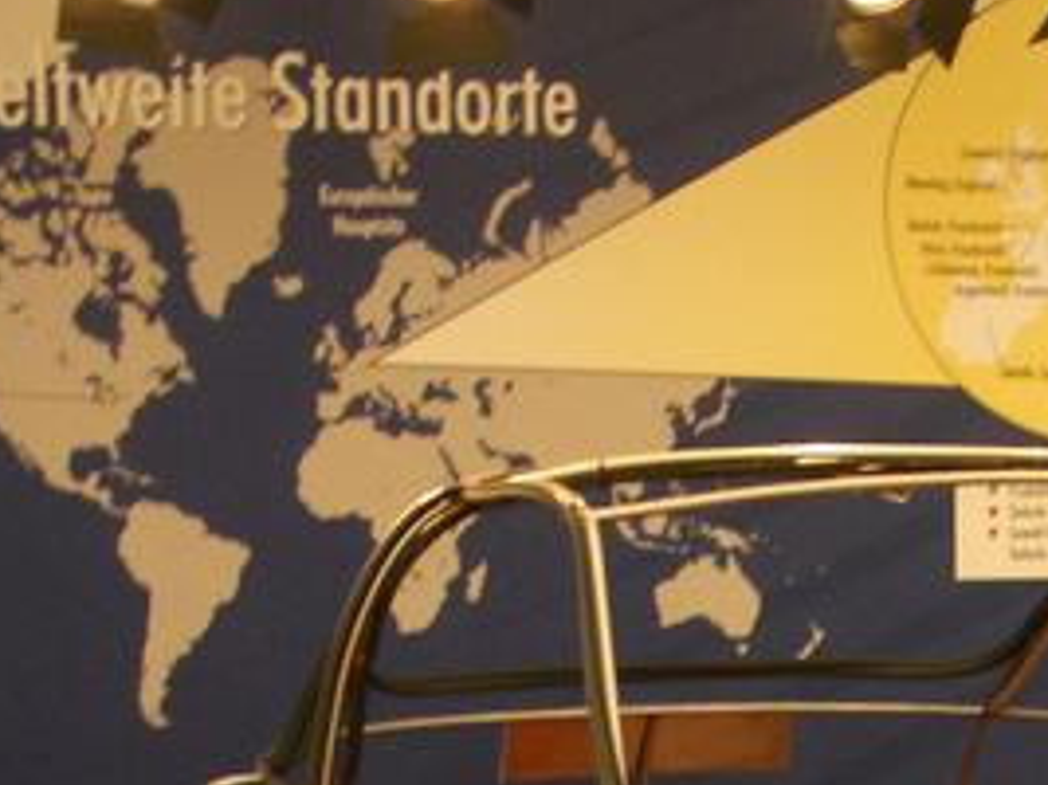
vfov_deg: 13.5
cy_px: 1052
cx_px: 1024
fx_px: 3177
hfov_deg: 18.3
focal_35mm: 105
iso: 100
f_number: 2.6
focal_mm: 5.8
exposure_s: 1/30
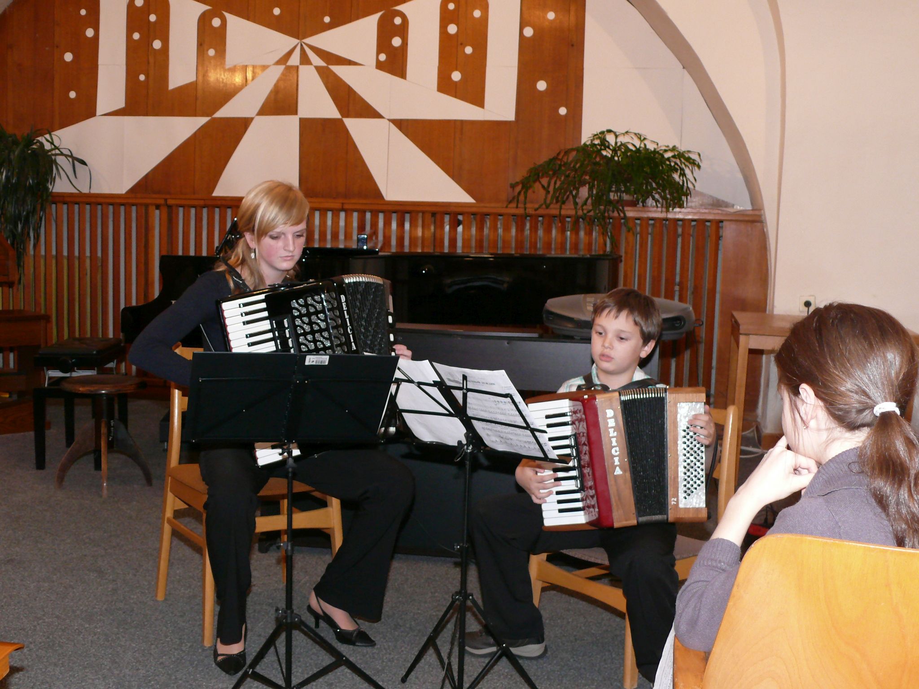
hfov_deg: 42.9
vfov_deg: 32.9
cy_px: 344
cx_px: 460
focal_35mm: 44
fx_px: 1168
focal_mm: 8.5
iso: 200
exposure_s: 1/30
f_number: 2.8
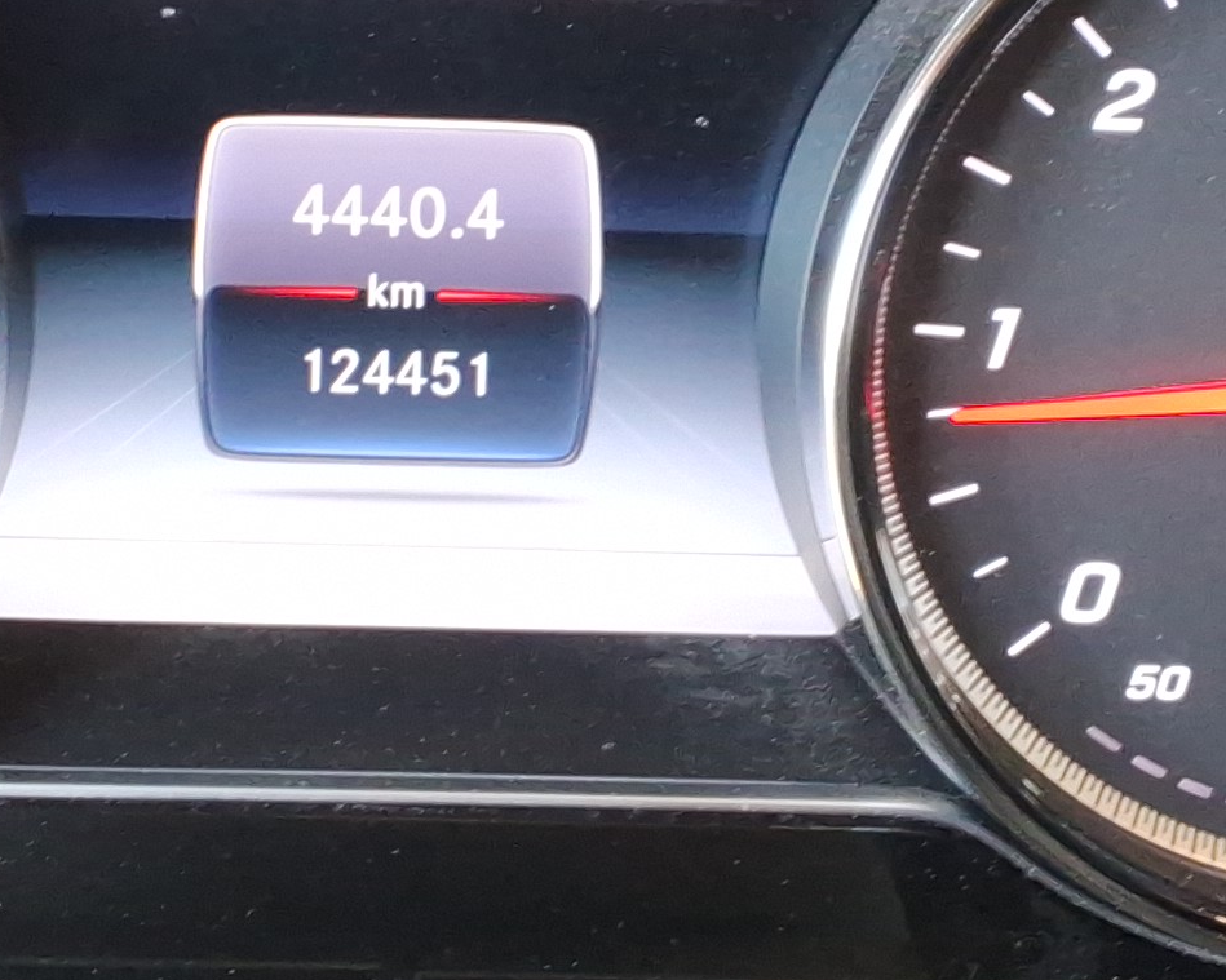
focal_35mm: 94
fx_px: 3410
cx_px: 420
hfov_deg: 20.3
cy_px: 274
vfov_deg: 16.3
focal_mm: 2.91
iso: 82
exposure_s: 1/40
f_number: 1.9
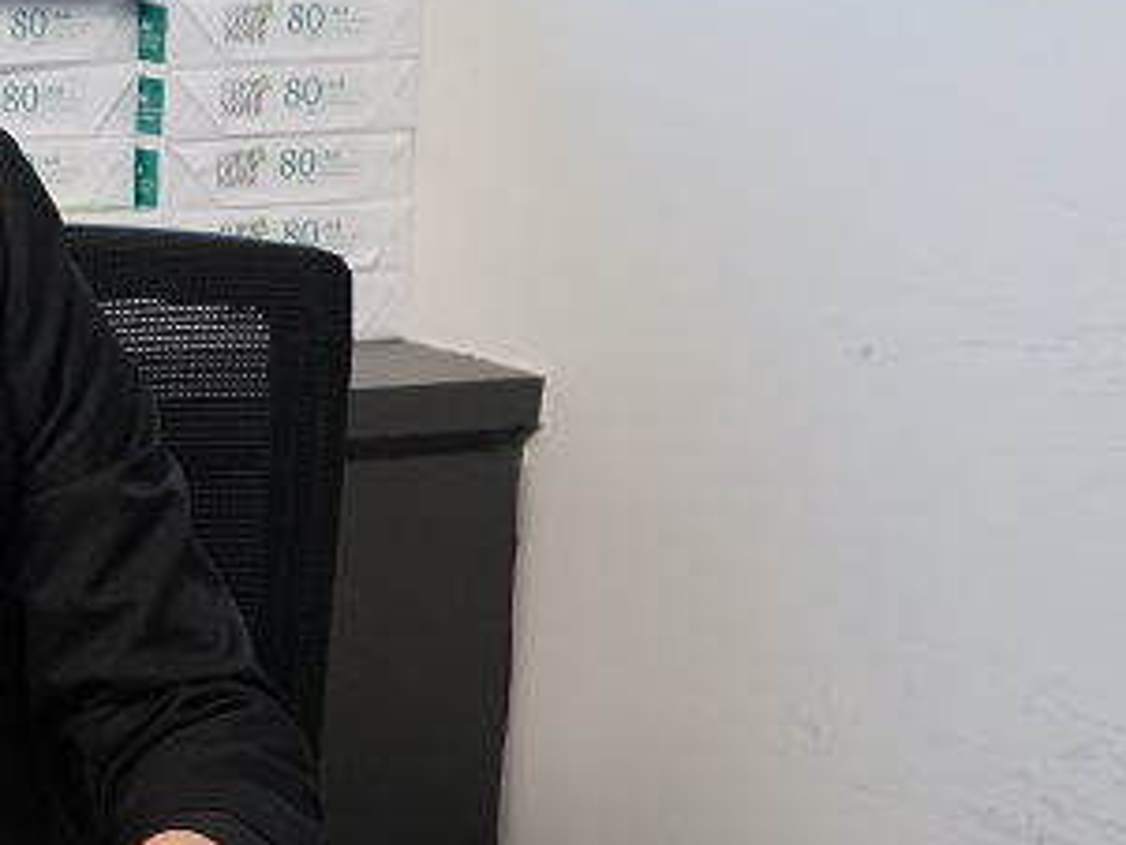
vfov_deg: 12.9
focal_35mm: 115
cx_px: -703
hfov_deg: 15.4
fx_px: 3742
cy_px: 594
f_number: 4
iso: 800
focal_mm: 24
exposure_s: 1/52
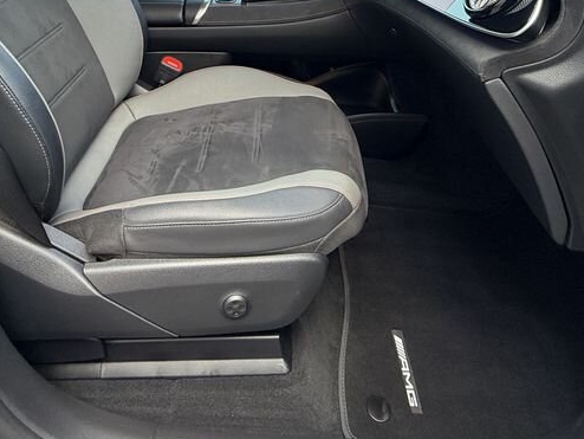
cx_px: 272
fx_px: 489
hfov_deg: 61.6
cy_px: -9
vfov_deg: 41.4
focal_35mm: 29
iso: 125
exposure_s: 1/121
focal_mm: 2.22
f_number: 2.2
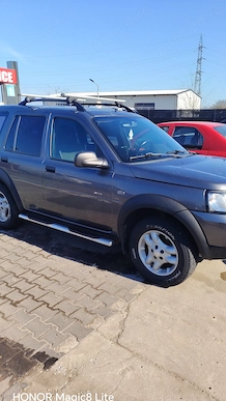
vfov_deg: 69.8
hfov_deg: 42.3
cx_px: 153
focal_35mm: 27
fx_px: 287
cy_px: 206
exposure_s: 1/528
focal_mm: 5.25
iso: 100
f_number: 1.75
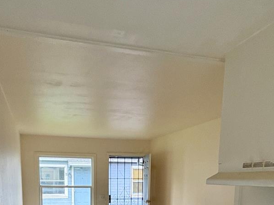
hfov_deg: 52.3
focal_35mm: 35
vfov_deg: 35.3
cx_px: 113
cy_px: 221
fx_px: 277
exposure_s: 1/86
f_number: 2.2
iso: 250
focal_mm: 2.22
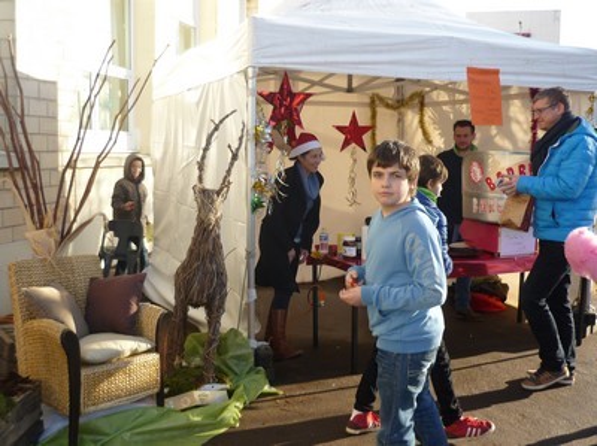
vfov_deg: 42.9
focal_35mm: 33
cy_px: 223
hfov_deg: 55.4
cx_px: 298
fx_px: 568
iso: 100
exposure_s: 1/320
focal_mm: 5.5
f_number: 2.8
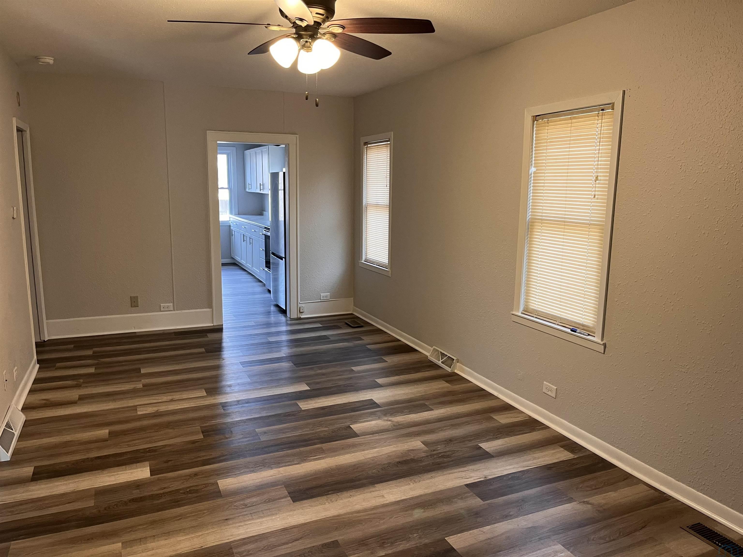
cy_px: 278
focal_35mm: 26
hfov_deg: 67.3
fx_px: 558
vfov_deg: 53.1
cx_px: 372
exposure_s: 1/60
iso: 125
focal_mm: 5.1
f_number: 1.6
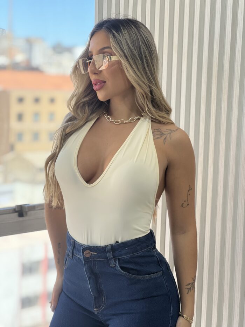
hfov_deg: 19.1
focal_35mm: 77
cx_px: 122
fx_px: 726
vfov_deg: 25.3
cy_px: 164
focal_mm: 9
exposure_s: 1/120
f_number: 2.8
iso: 80
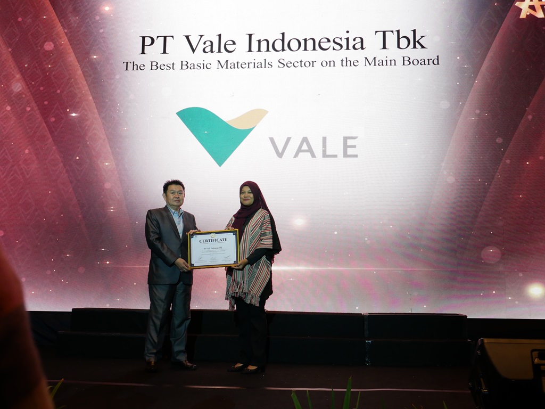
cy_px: 204
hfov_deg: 46.8
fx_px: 630
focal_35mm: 40
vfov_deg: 36.0
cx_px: 272
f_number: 5.6
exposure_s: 1/30
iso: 800
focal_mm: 20
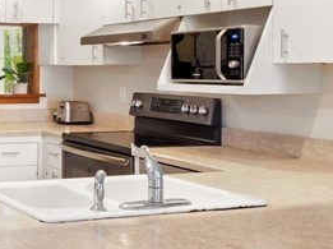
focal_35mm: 55
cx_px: -65
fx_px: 528
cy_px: 77
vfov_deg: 26.3
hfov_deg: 30.0
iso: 200
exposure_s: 1/2
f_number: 7.1
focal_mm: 7
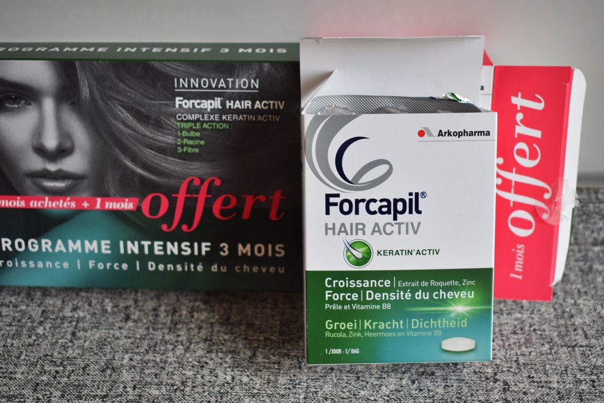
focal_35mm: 52
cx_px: 302
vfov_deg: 25.8
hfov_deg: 37.8
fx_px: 881
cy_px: 202
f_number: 4.5
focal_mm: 35
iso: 560
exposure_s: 1/60
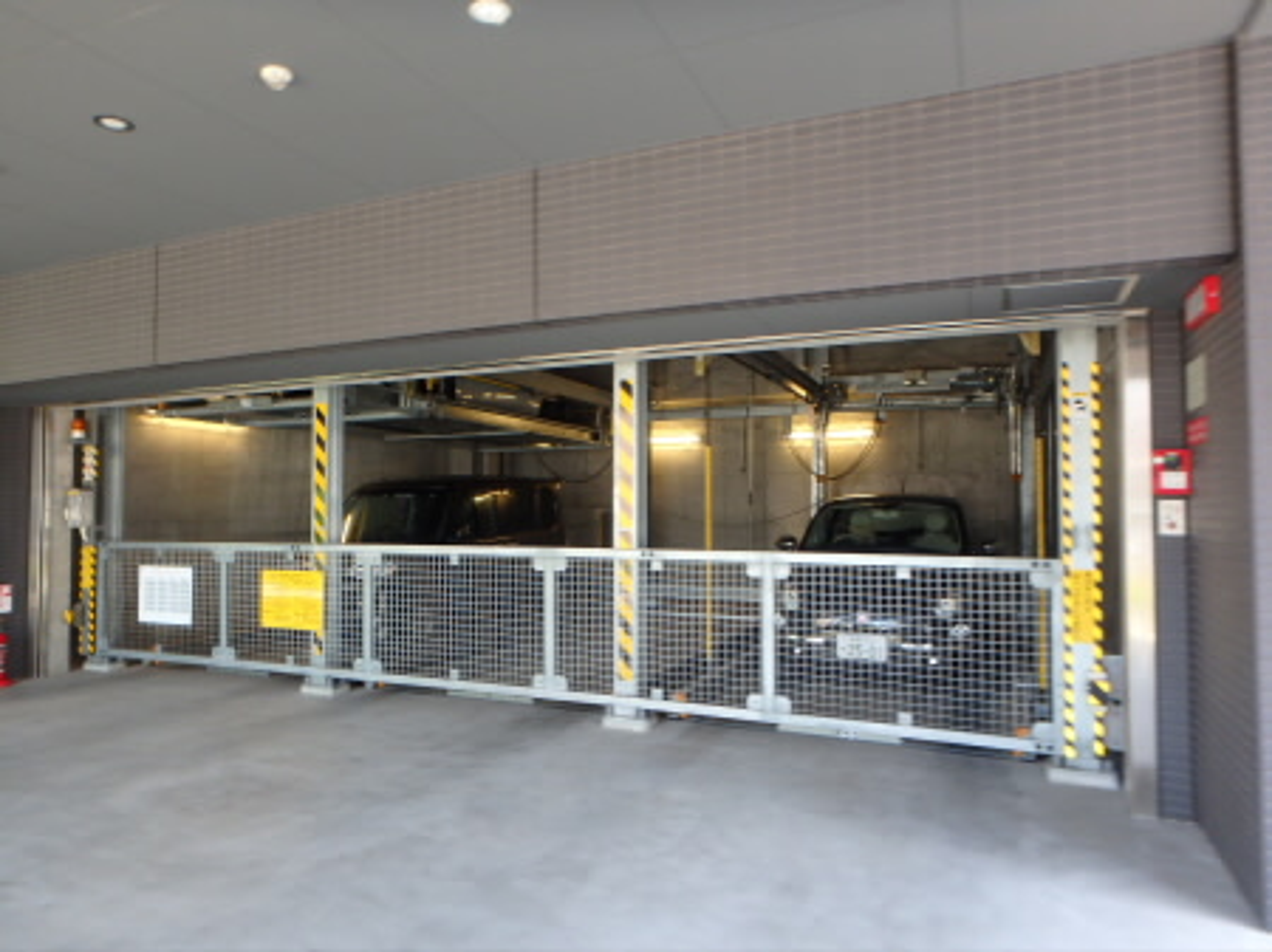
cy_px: 476
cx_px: 636
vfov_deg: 63.4
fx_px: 771
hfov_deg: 79.0
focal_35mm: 21
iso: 250
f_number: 3.5
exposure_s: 1/30
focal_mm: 3.7
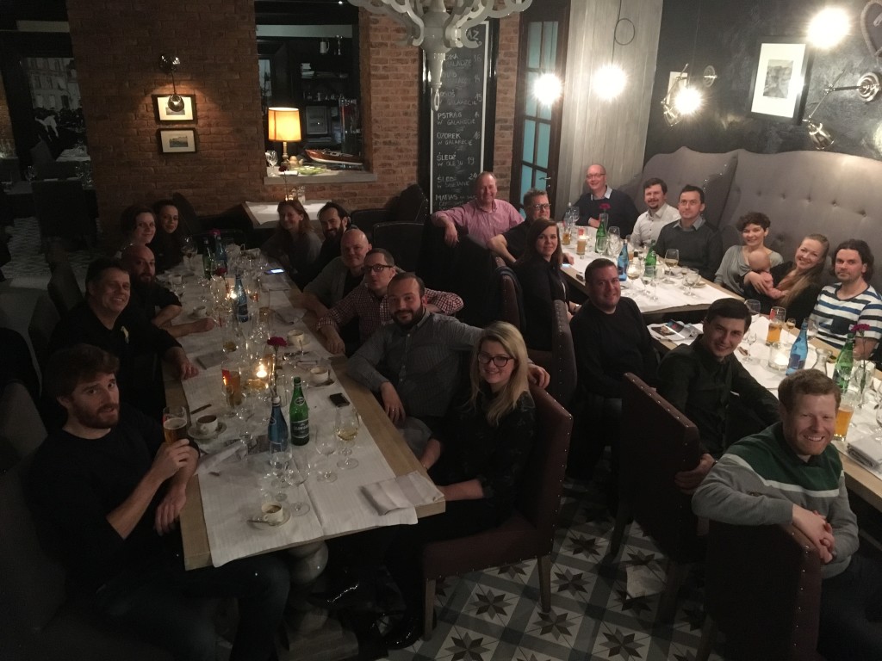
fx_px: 739
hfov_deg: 61.7
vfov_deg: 48.2
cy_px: 330
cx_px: 441
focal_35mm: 29
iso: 320
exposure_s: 1/17
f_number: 2.2
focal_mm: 4.15
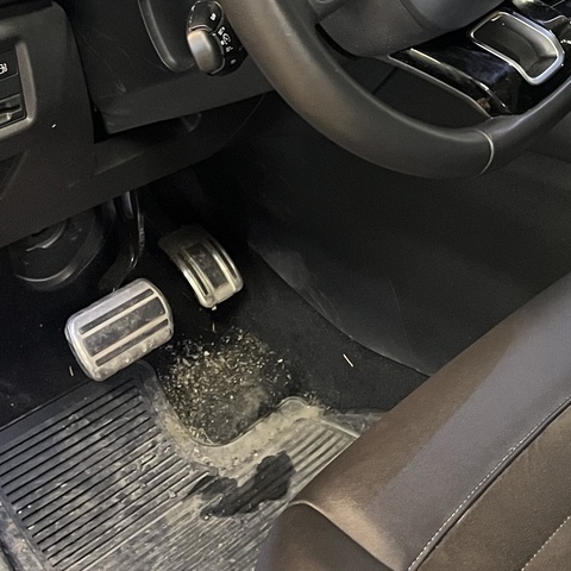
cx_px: 535
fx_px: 1288
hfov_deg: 24.2
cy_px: -48
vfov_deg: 23.5
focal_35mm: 69
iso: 640
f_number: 1.6
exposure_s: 1/33
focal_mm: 5.1
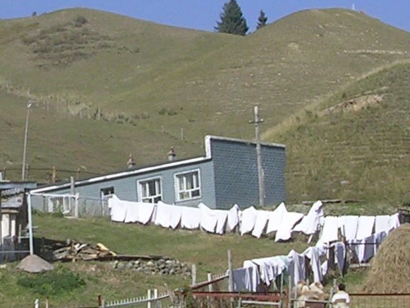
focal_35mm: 134
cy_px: 139
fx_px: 1587
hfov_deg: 14.6
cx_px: 47
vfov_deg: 11.1
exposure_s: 1/402
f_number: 5.6
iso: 50
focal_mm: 5.8
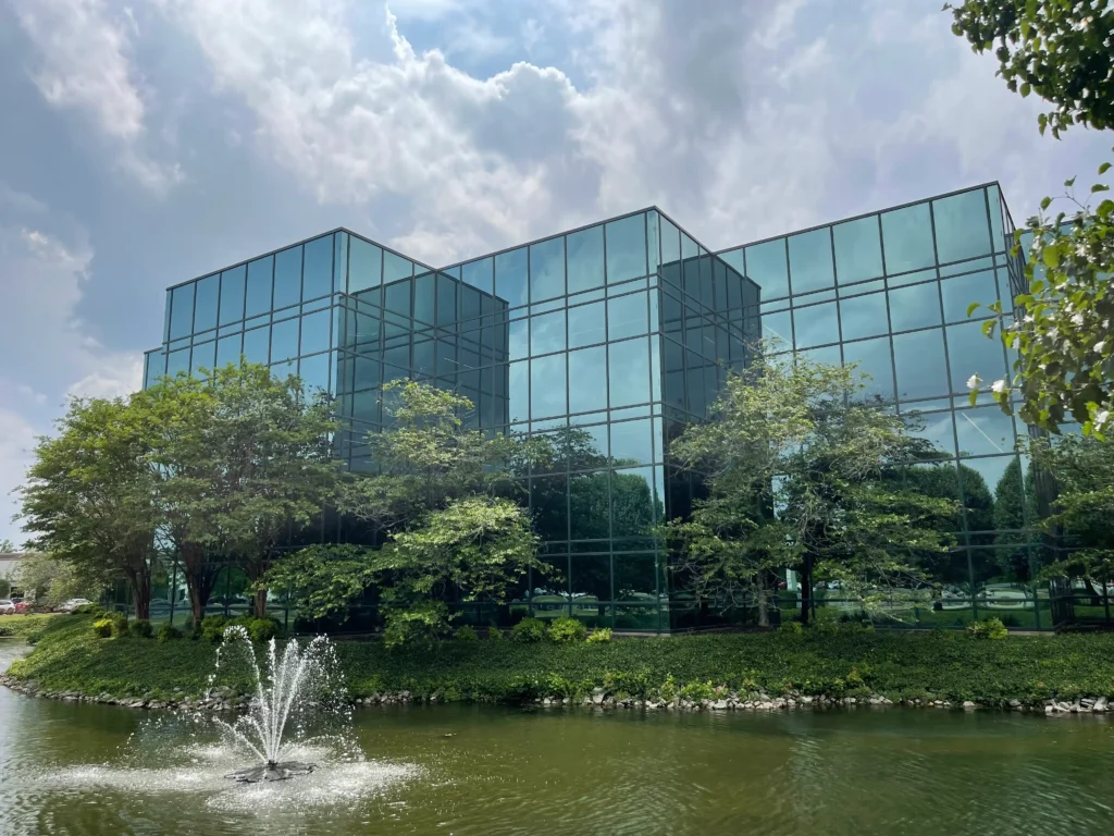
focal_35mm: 25
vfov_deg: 54.9
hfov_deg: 69.4
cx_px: 557
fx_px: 805
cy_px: 418
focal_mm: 5.1
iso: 32
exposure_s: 1/7407
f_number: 1.6
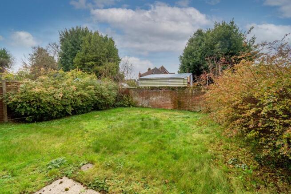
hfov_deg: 78.6
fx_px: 178
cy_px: 97
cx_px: 146
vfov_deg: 57.3
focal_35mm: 22
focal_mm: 15
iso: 400
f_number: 7.1
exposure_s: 1/200
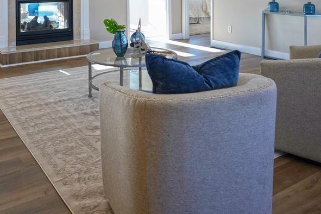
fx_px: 348
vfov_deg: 30.5
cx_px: 149
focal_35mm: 39
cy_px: -23
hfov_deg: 49.5
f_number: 4
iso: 640
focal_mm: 16
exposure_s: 1/160
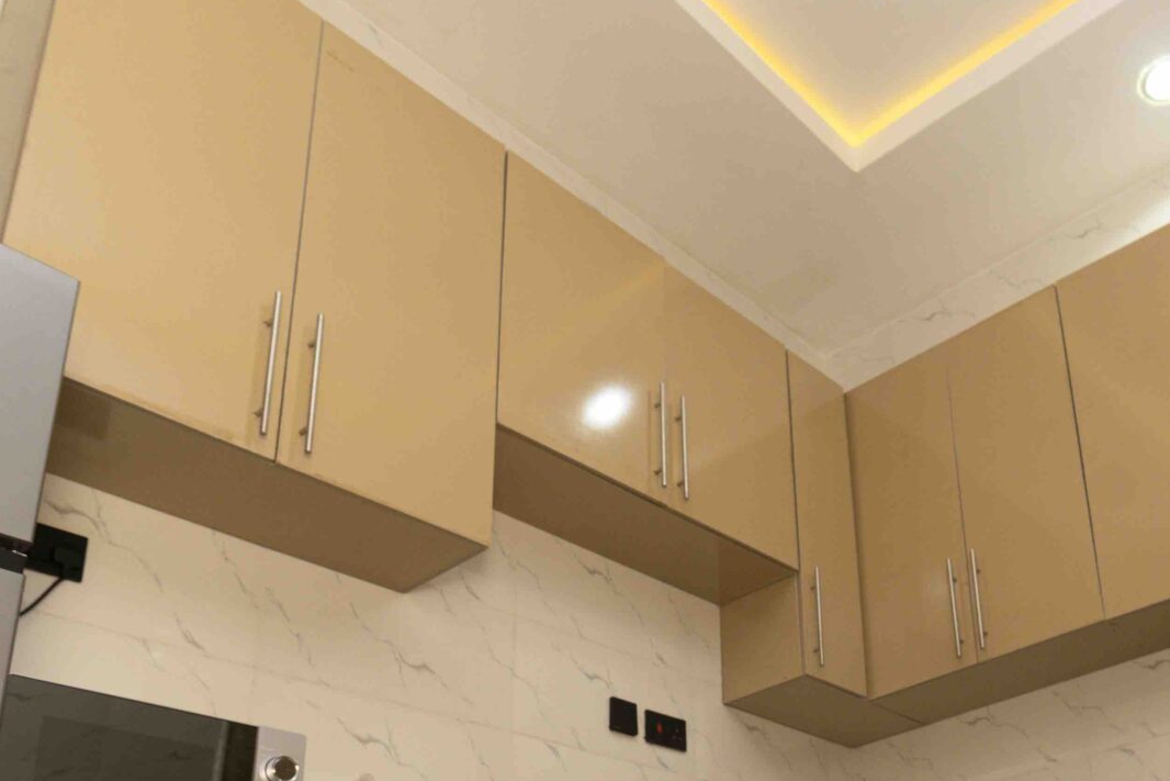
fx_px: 1170
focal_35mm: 36
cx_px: 878
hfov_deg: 50.9
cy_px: 719
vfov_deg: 34.6
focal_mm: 15
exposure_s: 1/200
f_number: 4.5
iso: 800
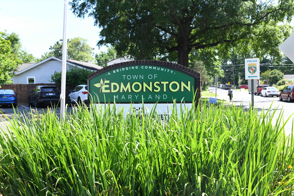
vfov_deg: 37.9
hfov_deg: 54.4
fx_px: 286
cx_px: 147
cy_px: 98
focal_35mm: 35
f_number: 5
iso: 220
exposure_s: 1/400
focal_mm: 35
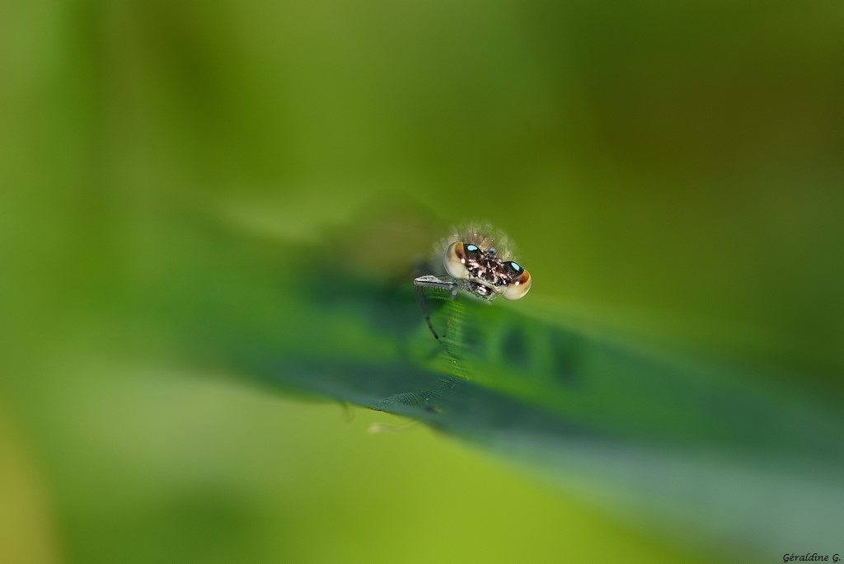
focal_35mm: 158
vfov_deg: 8.7
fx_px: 3694
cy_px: 282
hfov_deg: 13.0
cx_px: 422
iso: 100
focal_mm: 105
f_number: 6.3
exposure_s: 1/250
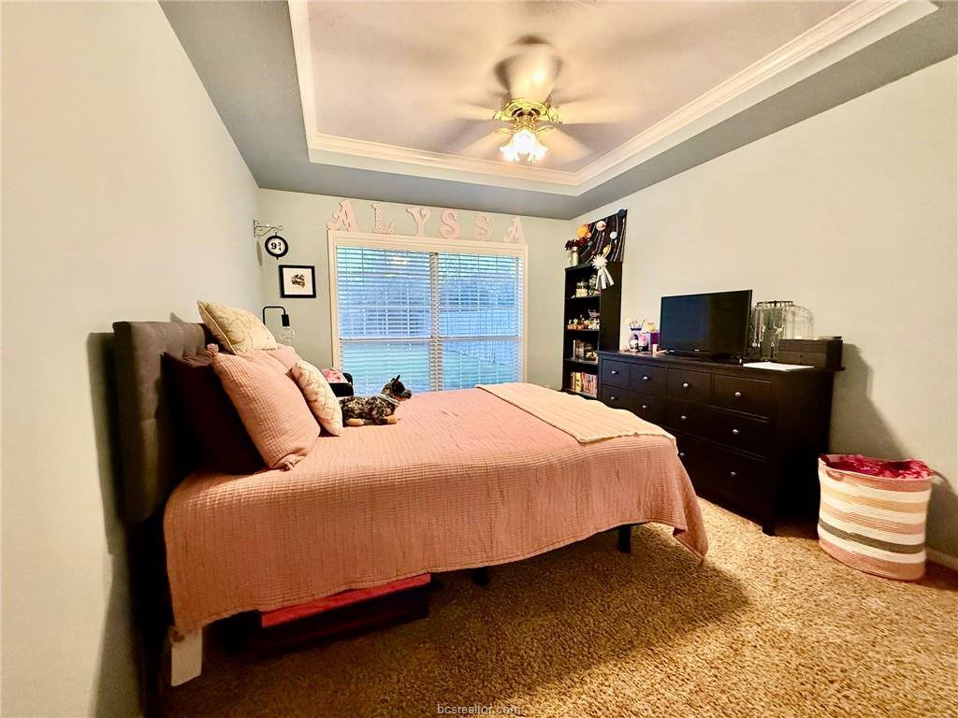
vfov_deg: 85.7
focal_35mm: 14
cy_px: 359
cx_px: 479
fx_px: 387
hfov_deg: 102.1
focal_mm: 2.22
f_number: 2.2
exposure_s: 1/60
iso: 640
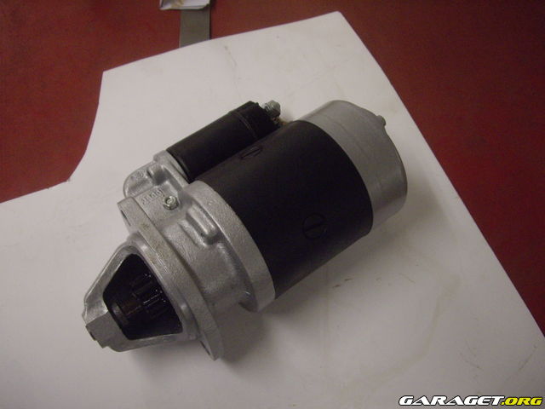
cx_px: 272
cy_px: 204
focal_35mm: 38
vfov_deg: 37.7
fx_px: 598
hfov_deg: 49.0
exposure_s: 1/100
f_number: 2.8
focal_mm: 7.9
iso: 400
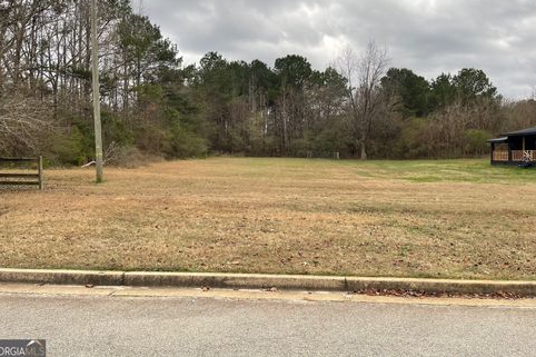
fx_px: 402
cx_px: 261
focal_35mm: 27
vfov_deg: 47.7
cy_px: 152
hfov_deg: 67.4
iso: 50
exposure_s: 1/121
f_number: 1.6
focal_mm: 5.1
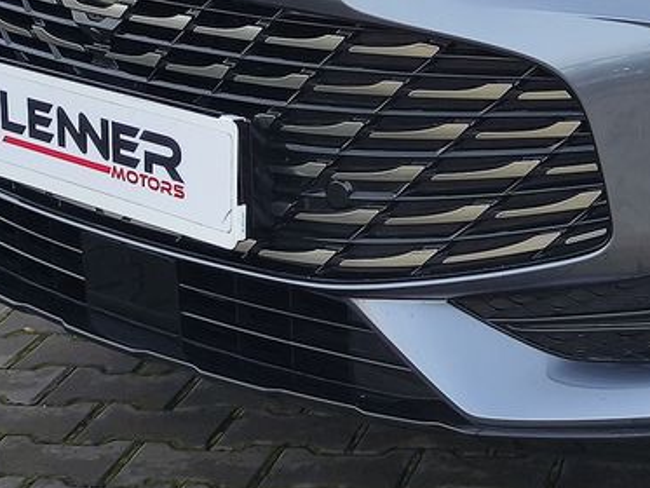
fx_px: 1390
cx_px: 829
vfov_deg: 19.5
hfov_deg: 23.5
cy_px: 31
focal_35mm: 74
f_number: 1.69
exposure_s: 1/462
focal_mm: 7.01
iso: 50
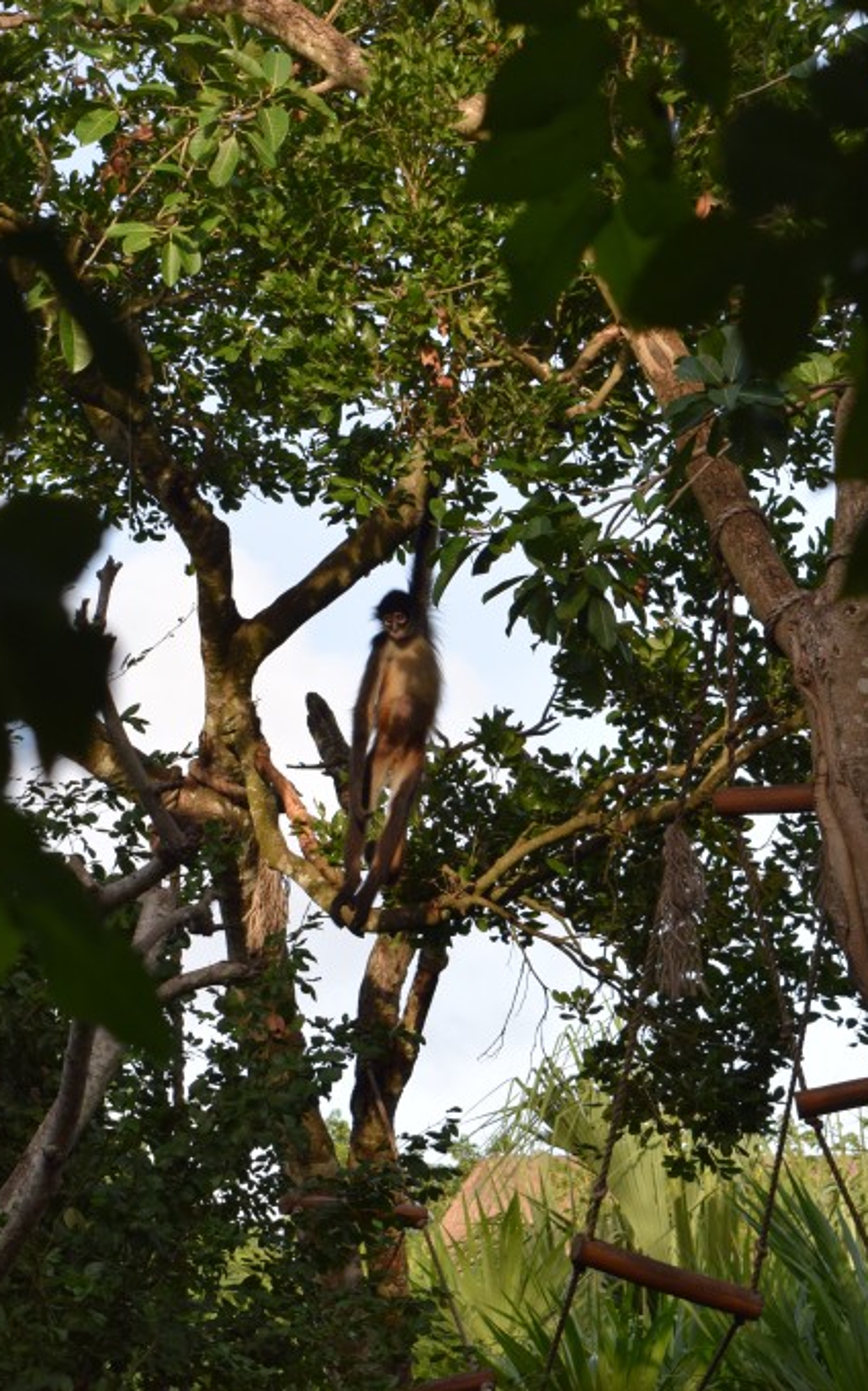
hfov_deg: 10.3
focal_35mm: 127
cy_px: 694
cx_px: 467
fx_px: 4801
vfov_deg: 16.5
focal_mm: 55
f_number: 8
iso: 360
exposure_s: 1/250
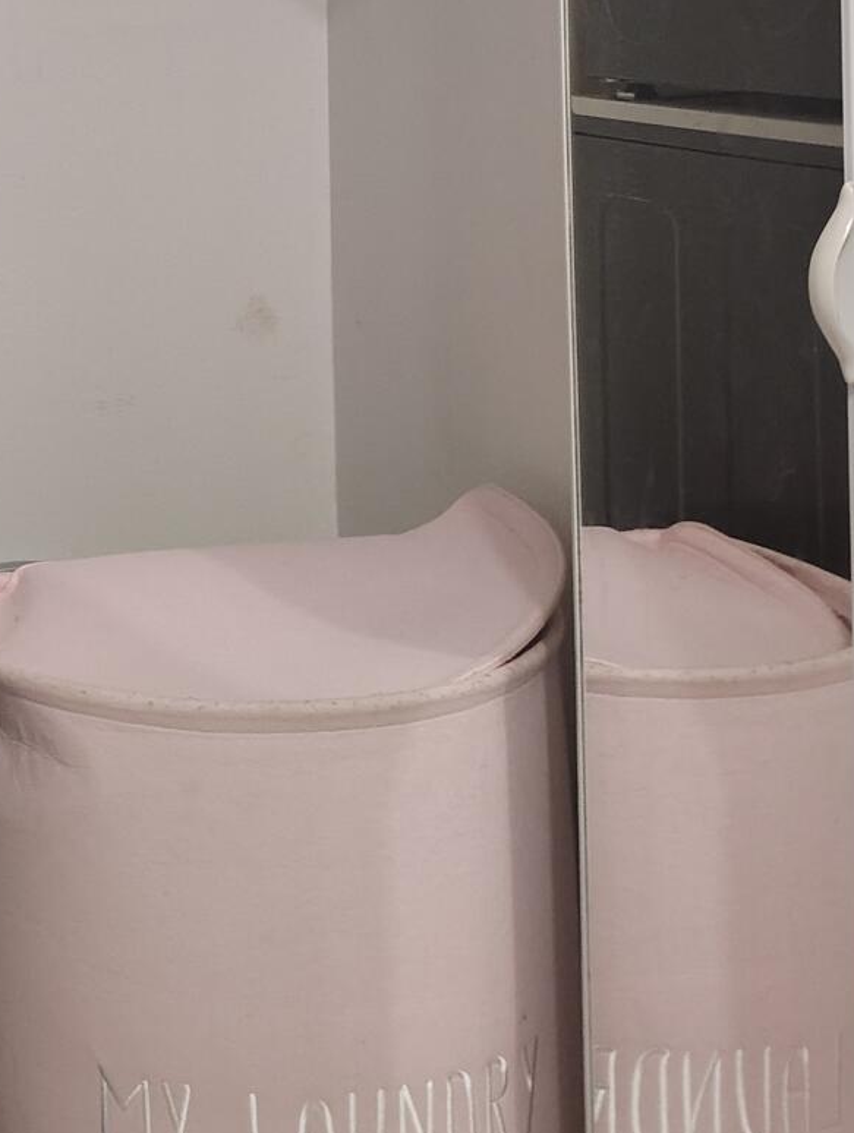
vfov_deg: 28.9
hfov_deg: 21.7
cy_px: -40
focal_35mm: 62
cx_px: -209
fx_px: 2034
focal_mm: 5.56
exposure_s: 1/40
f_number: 1.8
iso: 2753
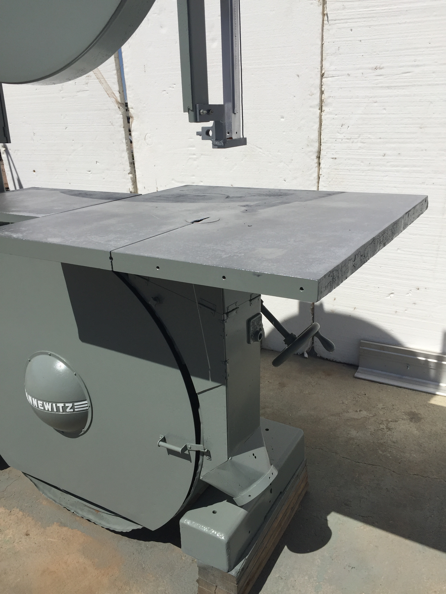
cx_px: 223
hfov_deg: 48.2
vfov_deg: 61.7
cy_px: 297
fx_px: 498
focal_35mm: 29
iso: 32
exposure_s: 1/5650
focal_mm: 4.15
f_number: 2.2
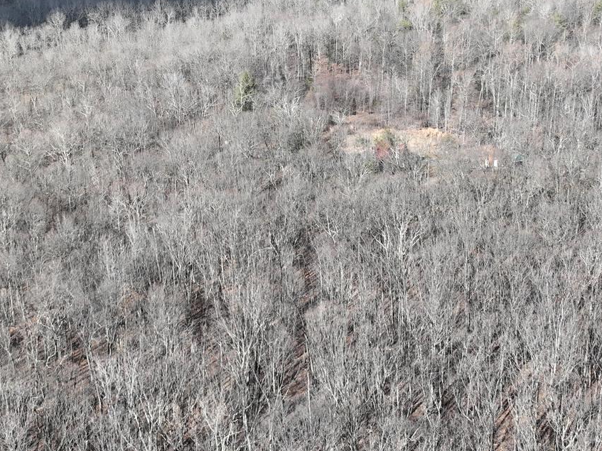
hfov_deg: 32.8
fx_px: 1009
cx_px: 180
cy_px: 29
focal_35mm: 58
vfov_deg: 24.4
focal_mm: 12.29
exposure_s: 1/1600
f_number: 2.8
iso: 190
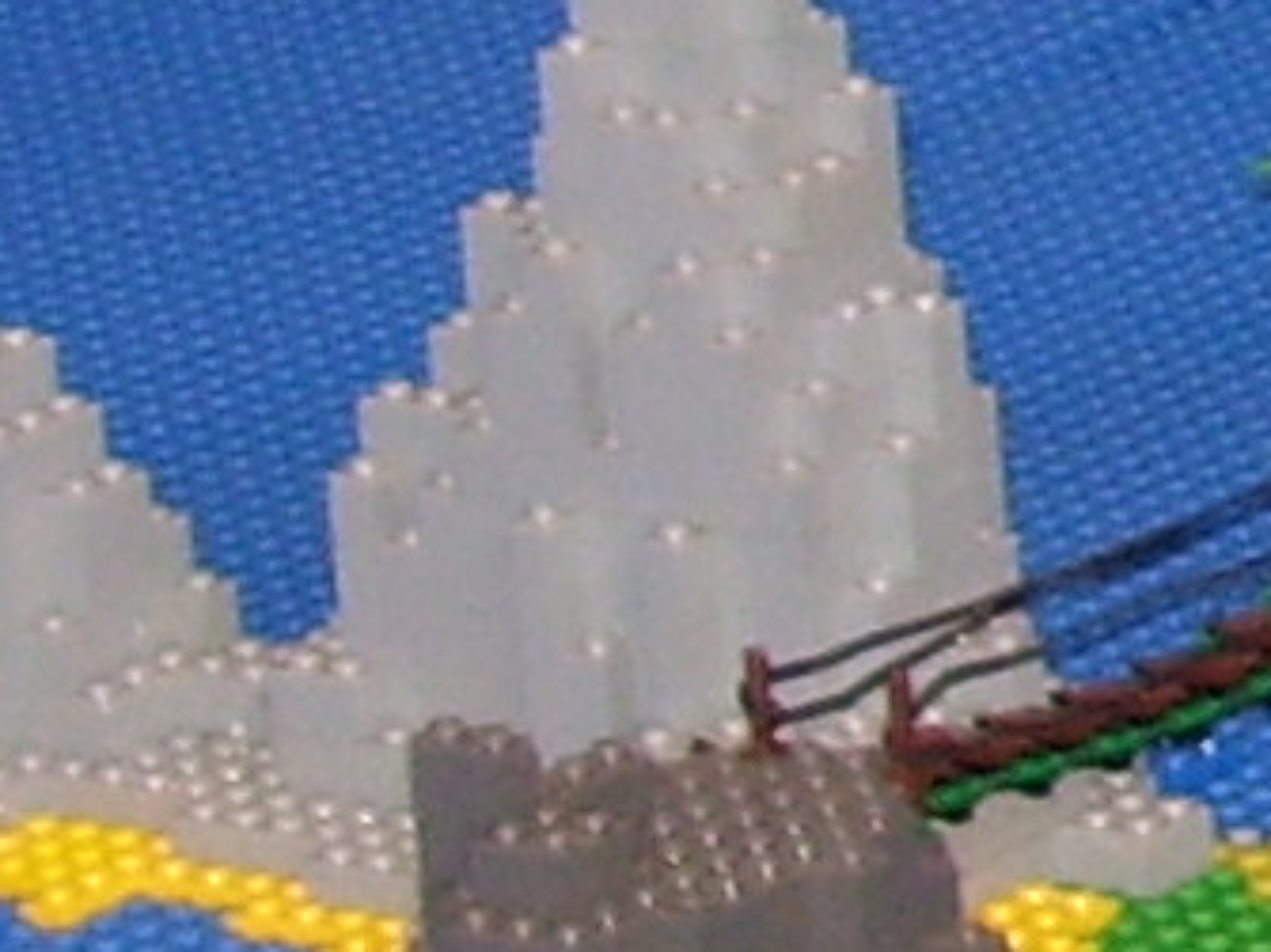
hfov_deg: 4.8
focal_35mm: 385
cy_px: -743
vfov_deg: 3.8
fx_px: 14131
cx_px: 4200
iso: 125
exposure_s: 1/60
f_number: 3.4
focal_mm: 9.4
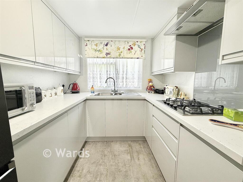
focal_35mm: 14
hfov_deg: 102.1
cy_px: 91
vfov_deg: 85.7
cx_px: 122
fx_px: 98
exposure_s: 1/100
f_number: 2.2
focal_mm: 2.22
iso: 64
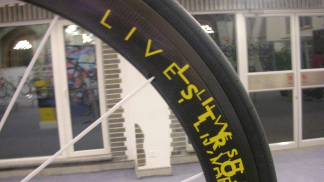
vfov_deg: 30.4
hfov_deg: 51.6
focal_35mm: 39
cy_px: 103
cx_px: 162
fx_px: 335
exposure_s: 1/3.1
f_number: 3
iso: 200
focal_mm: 5.8
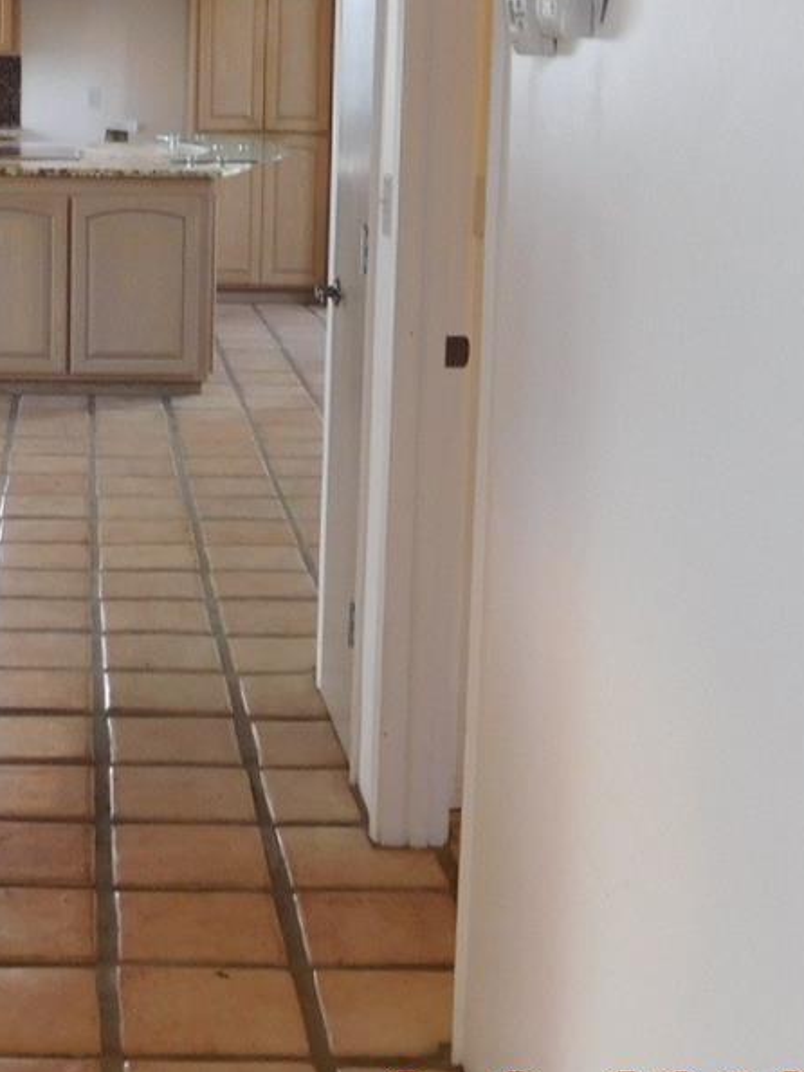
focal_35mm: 63
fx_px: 1952
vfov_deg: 30.4
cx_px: 20
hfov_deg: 22.5
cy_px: 307
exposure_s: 1/30
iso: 140
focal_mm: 4.5
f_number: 3.4
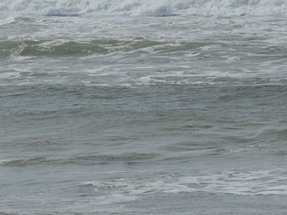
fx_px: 4267
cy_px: 195
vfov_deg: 2.9
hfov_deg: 3.9
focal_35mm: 515
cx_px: 241
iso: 100
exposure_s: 1/320
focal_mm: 70
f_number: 9
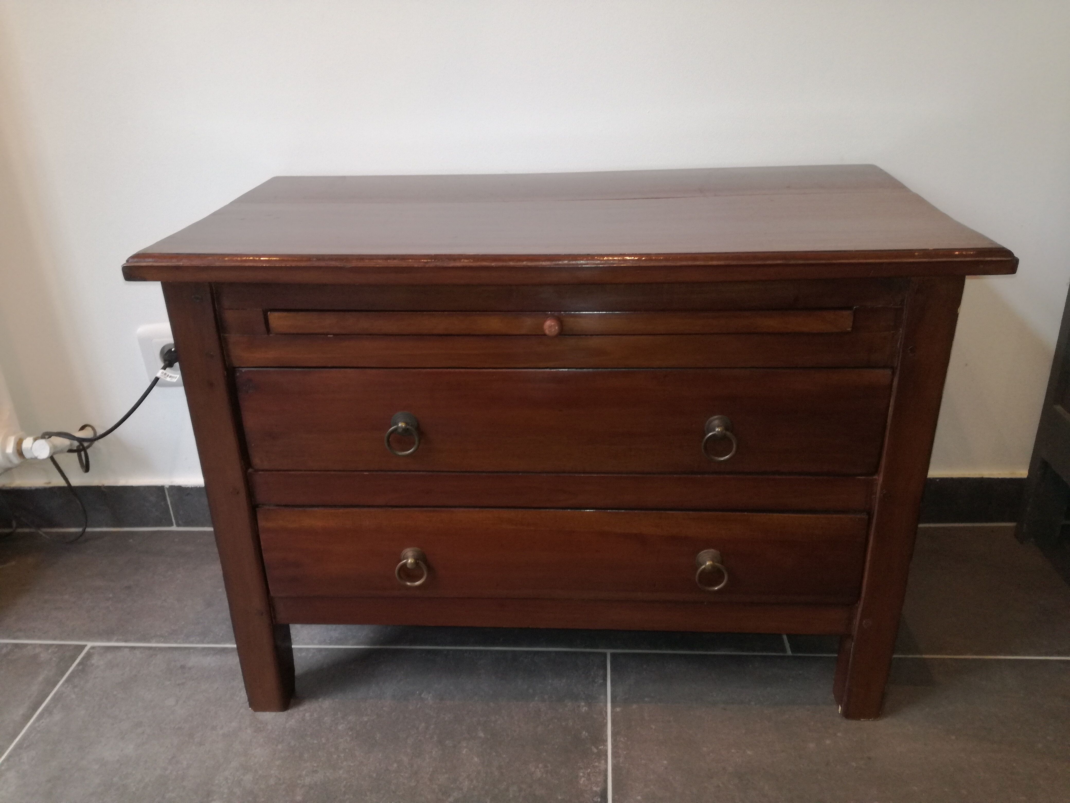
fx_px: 835
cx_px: 535
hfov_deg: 65.3
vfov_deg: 51.4
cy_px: 402
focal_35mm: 27
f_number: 2
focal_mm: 3.79
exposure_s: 1/33.3
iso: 160
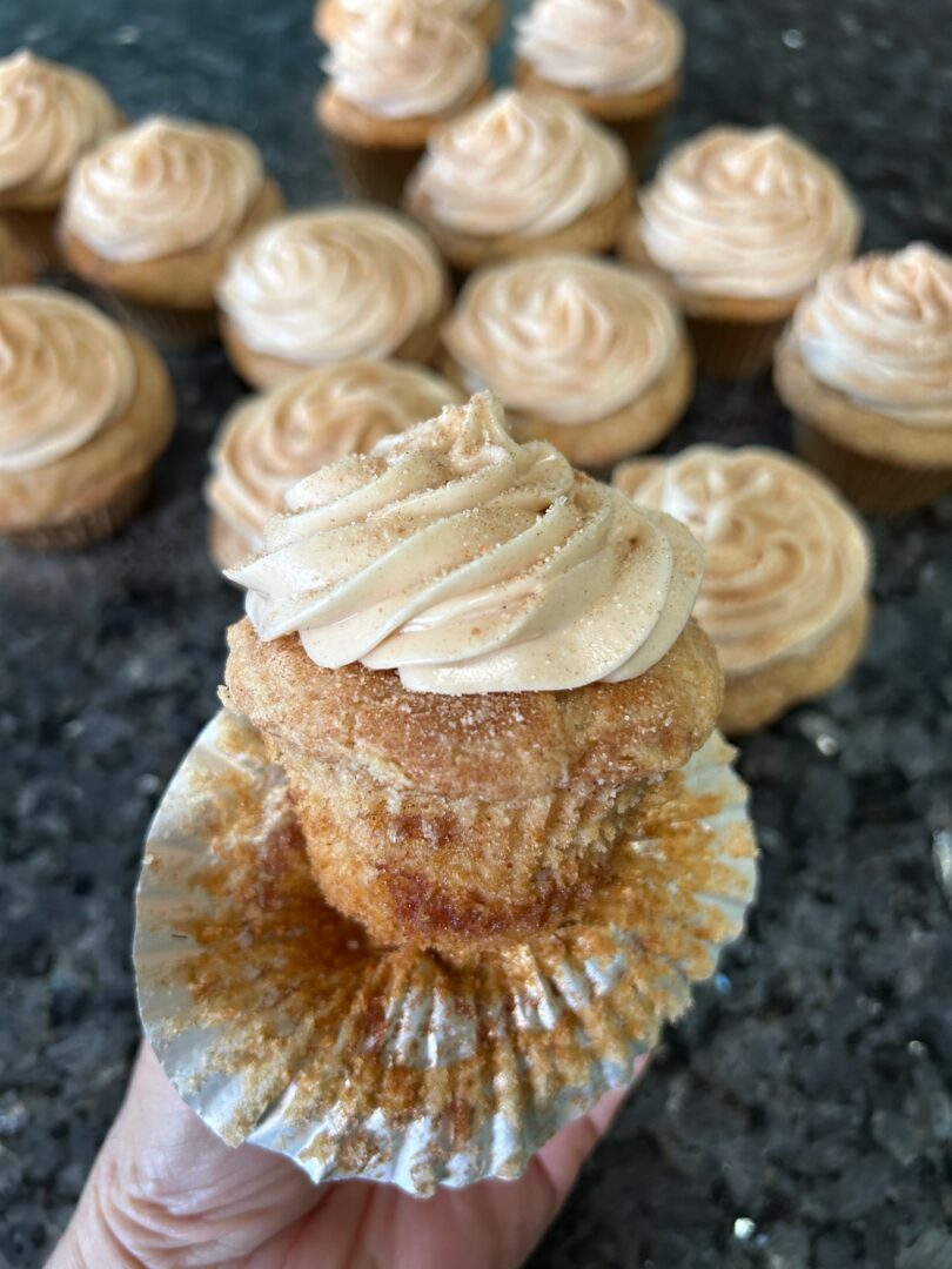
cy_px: 634
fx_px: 953
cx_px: 476
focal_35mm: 26
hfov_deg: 53.1
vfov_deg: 67.3
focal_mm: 5.7
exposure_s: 1/60
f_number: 1.5
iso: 160
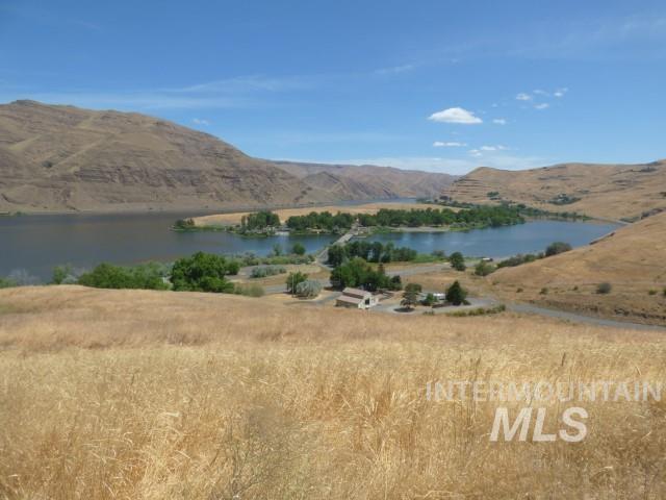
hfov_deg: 81.7
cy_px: 250
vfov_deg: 66.0
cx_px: 333
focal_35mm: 20
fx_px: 385
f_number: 3.2
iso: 100
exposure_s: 1/2000
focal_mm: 3.58
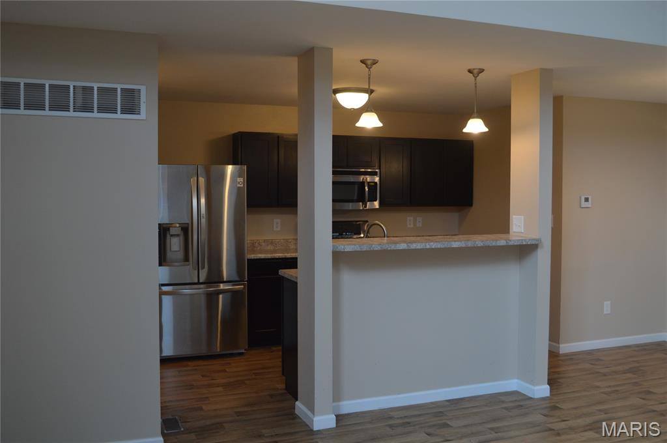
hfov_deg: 57.3
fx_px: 611
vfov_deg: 39.9
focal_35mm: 33
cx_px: 334
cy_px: 222
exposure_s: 1/80
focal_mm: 22
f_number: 4.5
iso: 400
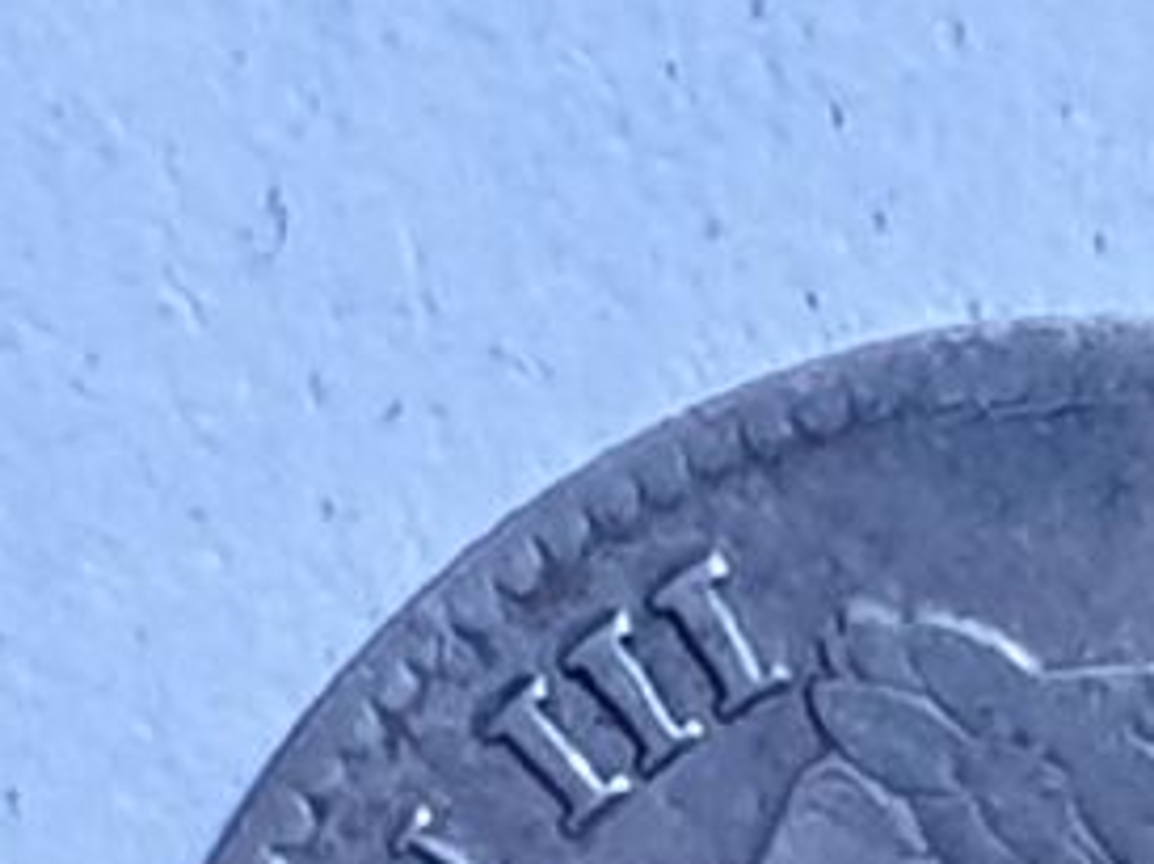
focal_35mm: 95
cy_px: 1294
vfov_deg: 14.5
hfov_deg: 20.4
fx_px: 3164
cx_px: 977
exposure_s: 1/50
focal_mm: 4.3
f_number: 2.4
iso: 400
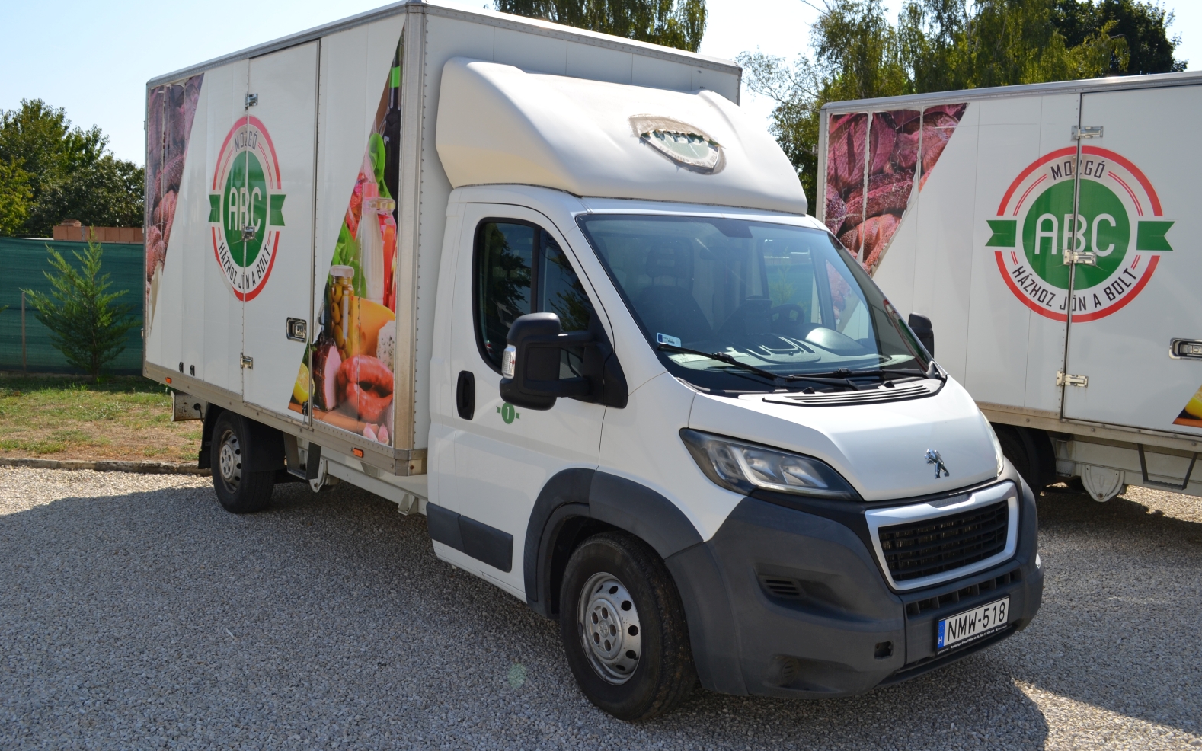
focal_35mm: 31
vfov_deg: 40.6
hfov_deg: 61.2
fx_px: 1015
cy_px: 351
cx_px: 604
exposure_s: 1/250
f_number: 8
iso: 100
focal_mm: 20
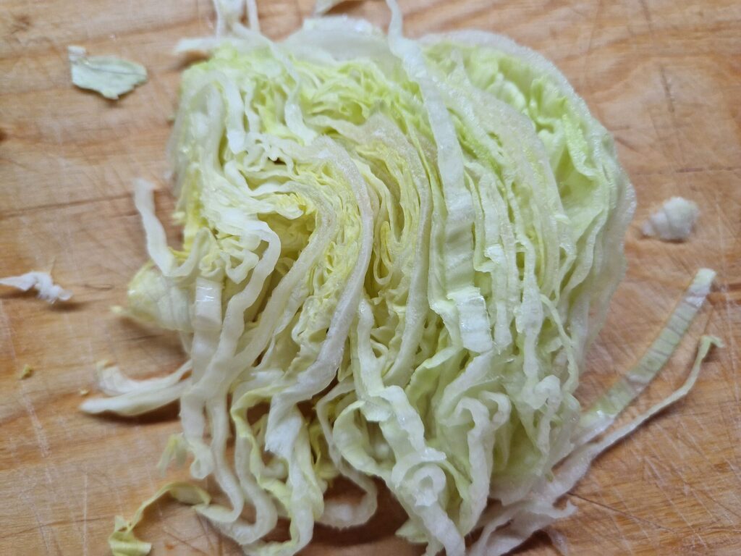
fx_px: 492
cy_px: 278
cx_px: 370
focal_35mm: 23
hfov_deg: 73.9
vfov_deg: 58.9
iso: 160
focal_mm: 5.4
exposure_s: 1/180
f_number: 1.8
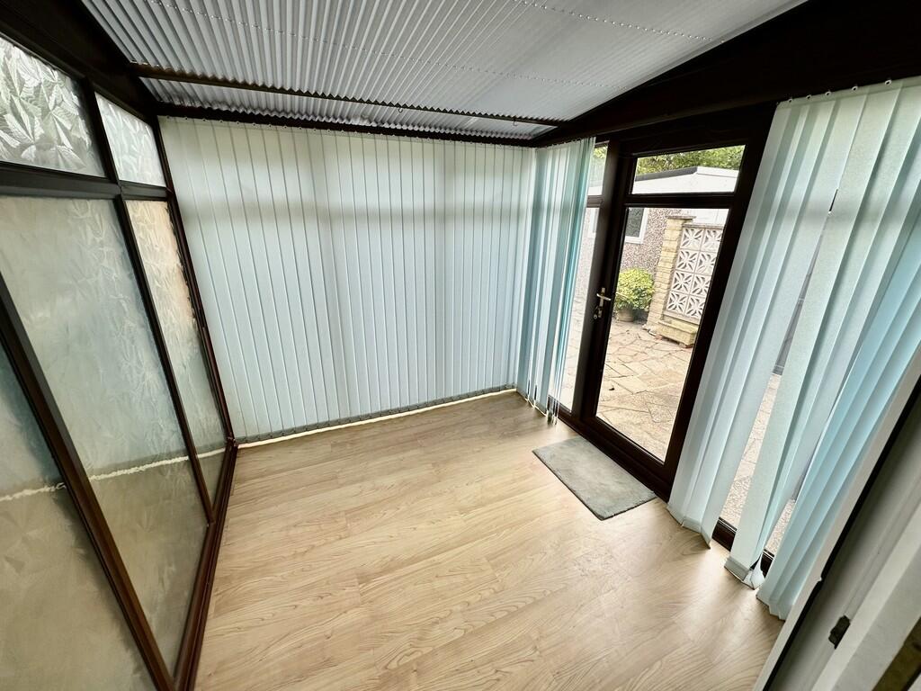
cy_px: 346
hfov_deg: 102.1
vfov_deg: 85.7
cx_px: 460
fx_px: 372
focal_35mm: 14
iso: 40
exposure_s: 1/196
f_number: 2.2
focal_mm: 2.22
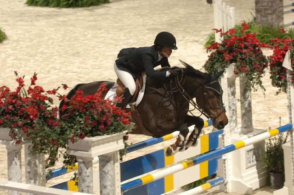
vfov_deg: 8.3
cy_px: 98
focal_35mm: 165
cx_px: 147
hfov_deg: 12.5
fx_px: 1346
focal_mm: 110
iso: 320
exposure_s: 1/250
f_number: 5
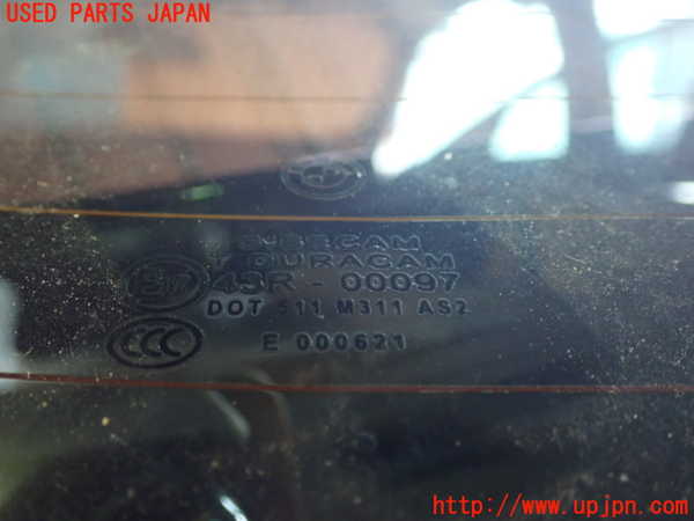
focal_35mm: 47
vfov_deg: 30.9
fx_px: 942
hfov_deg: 40.4
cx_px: 347
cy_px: 260
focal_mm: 8.4
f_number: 3.1
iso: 800
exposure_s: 1/13
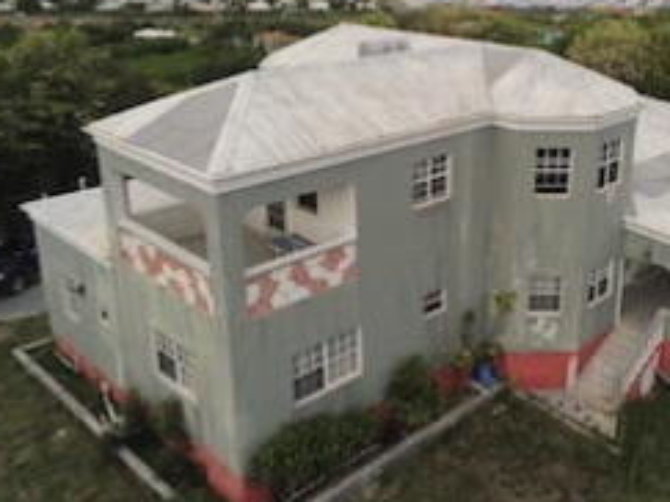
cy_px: 197
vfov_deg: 35.8
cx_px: 458
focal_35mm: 40
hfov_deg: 45.9
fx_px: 774
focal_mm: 4
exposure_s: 1/1923
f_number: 2.4
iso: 106
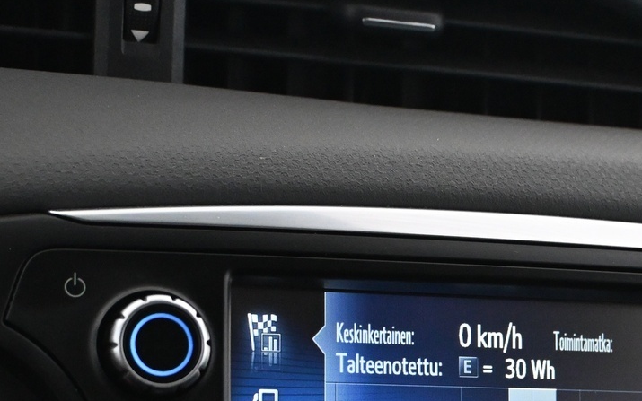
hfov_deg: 21.3
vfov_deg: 13.2
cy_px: 465
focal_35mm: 97
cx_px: 426
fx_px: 1697
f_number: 4.5
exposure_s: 1/50
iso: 4000
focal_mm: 28
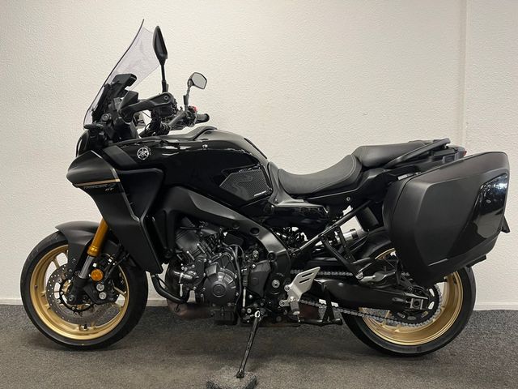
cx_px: 259
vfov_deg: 53.1
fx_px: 389
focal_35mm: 26
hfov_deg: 67.3
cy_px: 194
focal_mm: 5.1
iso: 80
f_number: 1.6
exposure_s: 1/50
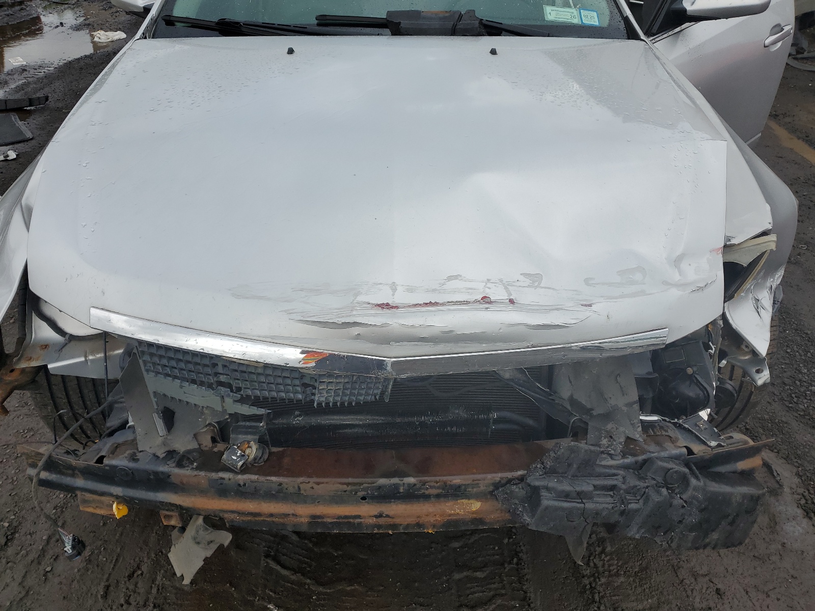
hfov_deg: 67.3
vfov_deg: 53.1
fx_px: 612
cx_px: 408
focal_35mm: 26
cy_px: 306
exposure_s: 1/3333
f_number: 1.5
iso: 50
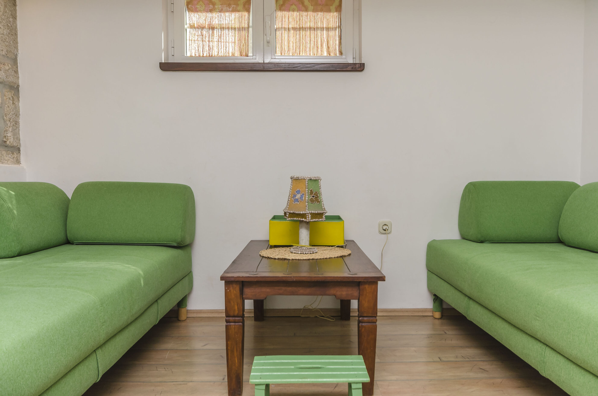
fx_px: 497
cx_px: 299
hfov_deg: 62.0
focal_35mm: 30
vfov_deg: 43.4
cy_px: 198
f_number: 9
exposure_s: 1/100
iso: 100
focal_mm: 20
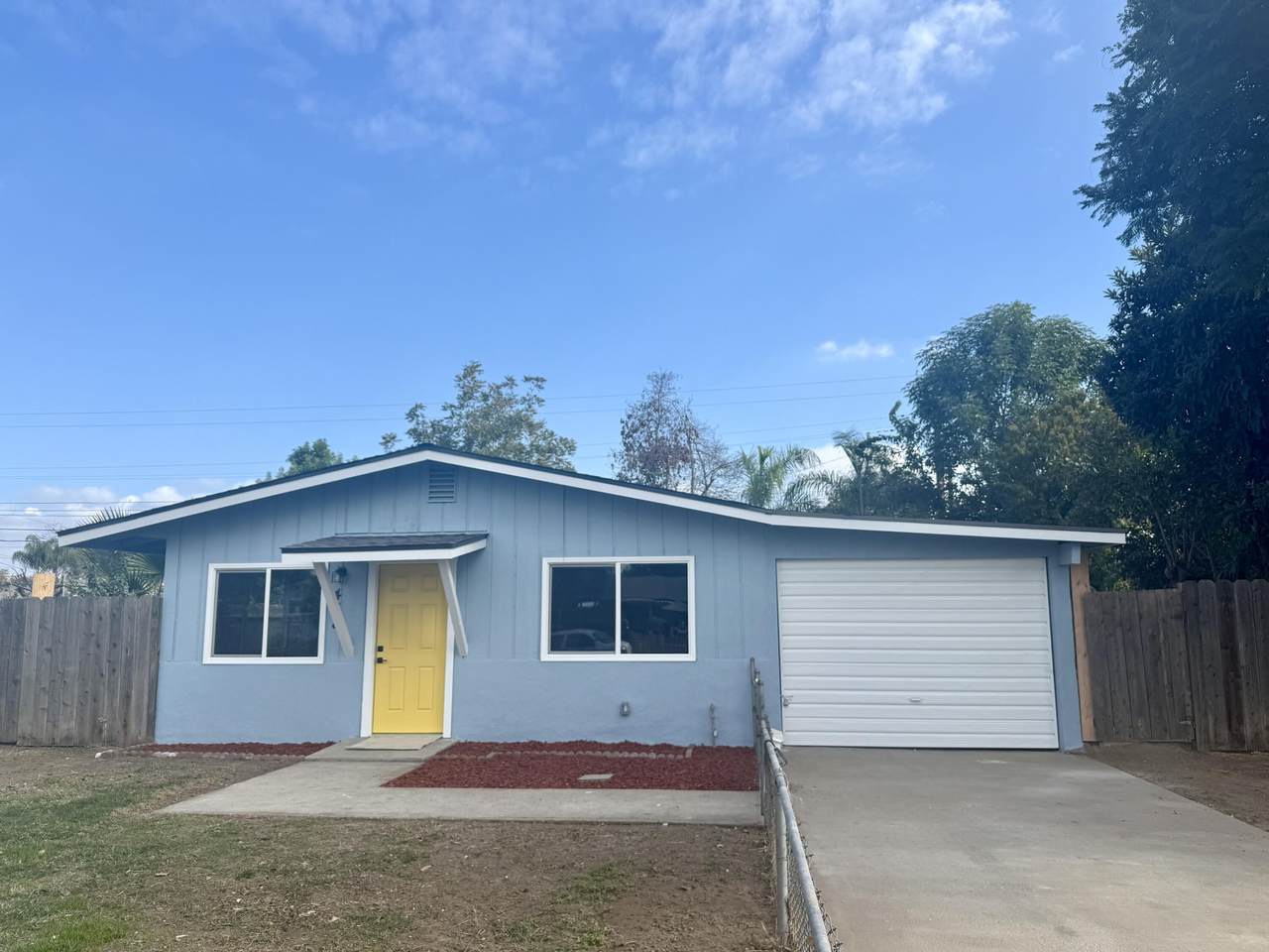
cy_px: 476
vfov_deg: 56.8
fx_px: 880
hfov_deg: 71.6
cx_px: 634
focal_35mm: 24
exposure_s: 1/3145
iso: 80
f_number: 1.78
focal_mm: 6.76
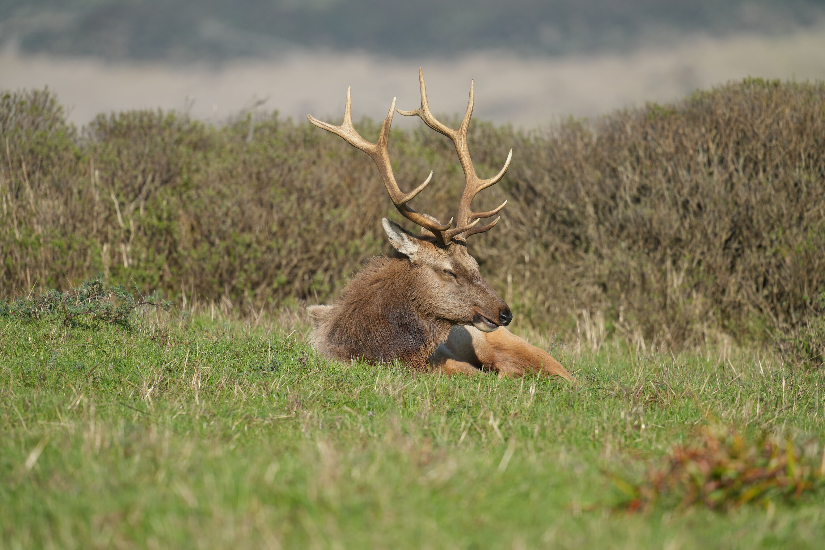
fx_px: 13749
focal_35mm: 600
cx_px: 412
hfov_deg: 3.4
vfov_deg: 2.3
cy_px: 275
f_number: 5.6
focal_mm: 600
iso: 400
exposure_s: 1/1600
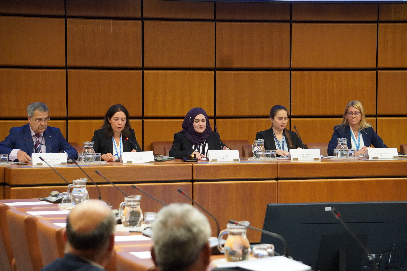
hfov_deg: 18.2
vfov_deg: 12.2
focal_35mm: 112
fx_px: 1272
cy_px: 136
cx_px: 204
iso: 4000
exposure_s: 1/160
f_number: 5
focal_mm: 75
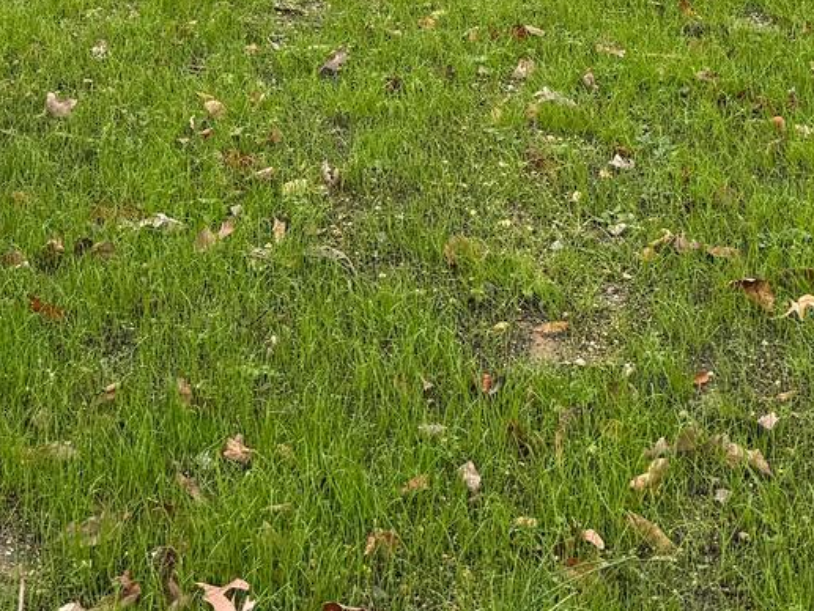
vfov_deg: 14.5
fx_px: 2234
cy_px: -312
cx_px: 316
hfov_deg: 20.6
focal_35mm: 95
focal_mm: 6.76
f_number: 1.78
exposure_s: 1/1727
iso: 80
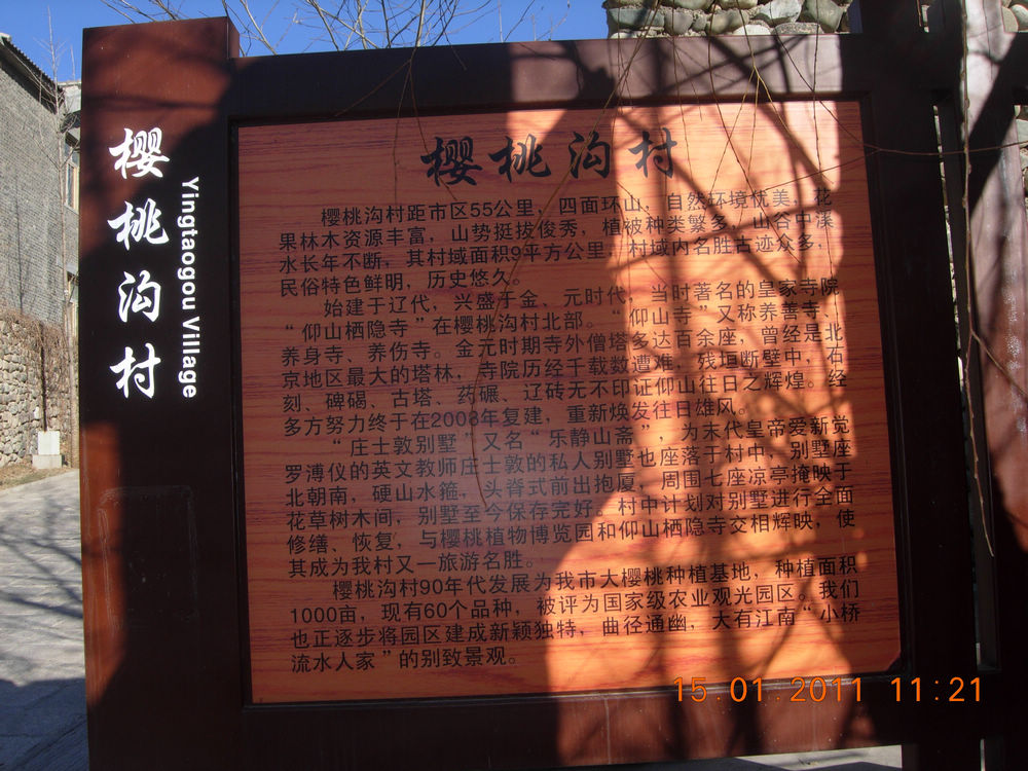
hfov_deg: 51.4
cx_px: 514
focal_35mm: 36
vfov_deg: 39.7
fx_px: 1069
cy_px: 386
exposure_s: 1/342
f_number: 5.4
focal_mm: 7.5
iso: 50
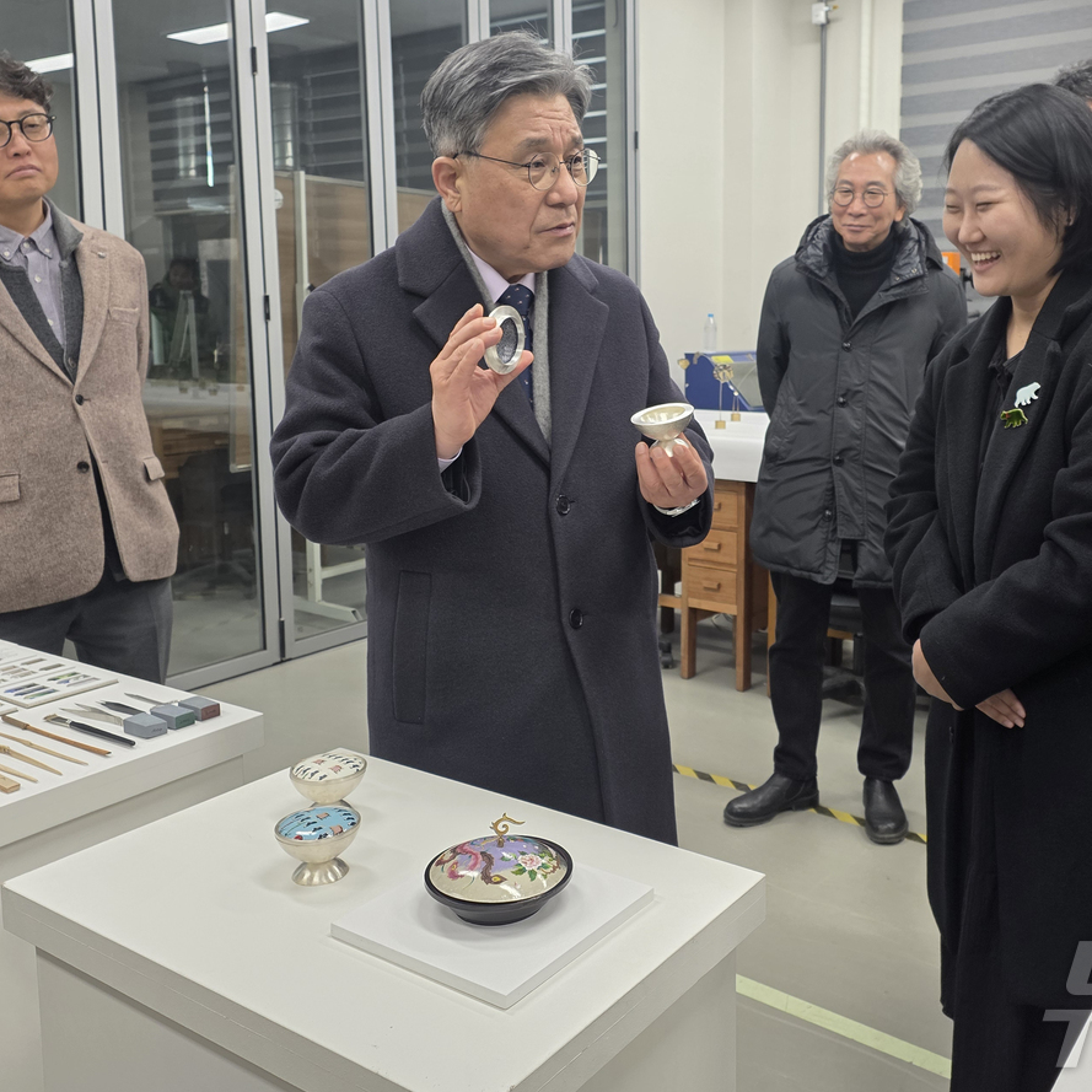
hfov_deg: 50.7
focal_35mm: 32
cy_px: 462
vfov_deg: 50.9
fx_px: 1142
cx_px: 672
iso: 160
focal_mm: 6.25
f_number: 1.7
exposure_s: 1/120
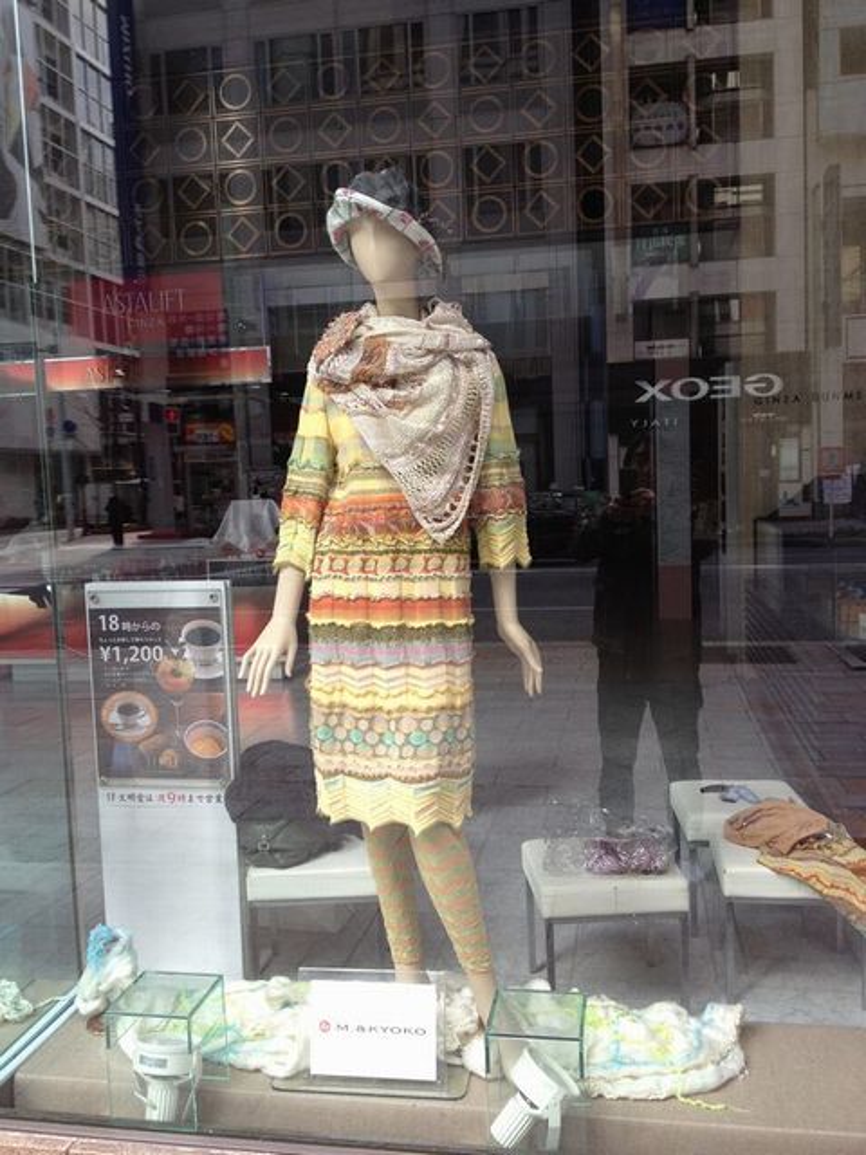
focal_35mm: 35
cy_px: 578
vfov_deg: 52.6
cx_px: 433
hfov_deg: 40.7
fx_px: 1167
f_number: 2.4
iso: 64
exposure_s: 1/127
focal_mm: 4.28
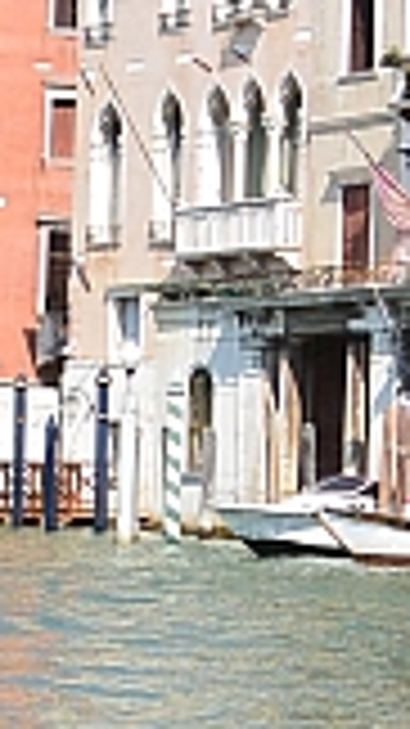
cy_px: 486
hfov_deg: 6.4
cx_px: -802
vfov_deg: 12.4
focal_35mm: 174
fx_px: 3366
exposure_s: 1/800
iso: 160
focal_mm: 10.7
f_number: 5
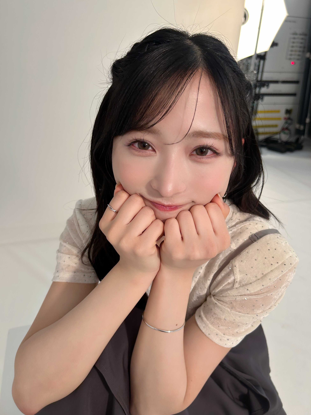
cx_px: 156
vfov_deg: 67.3
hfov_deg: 53.1
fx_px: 311
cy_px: 208
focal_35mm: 26
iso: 100
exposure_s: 1/50
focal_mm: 5.7
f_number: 1.5
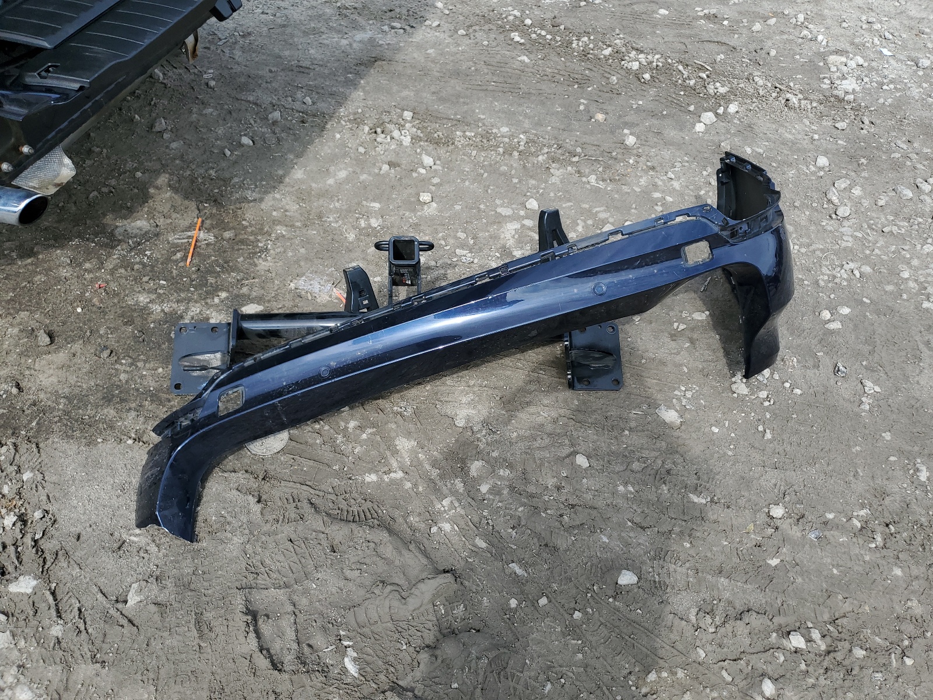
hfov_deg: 67.3
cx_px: 466
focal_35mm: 26
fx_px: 701
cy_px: 350
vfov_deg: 53.1
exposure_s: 1/2000
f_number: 1.5
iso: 50
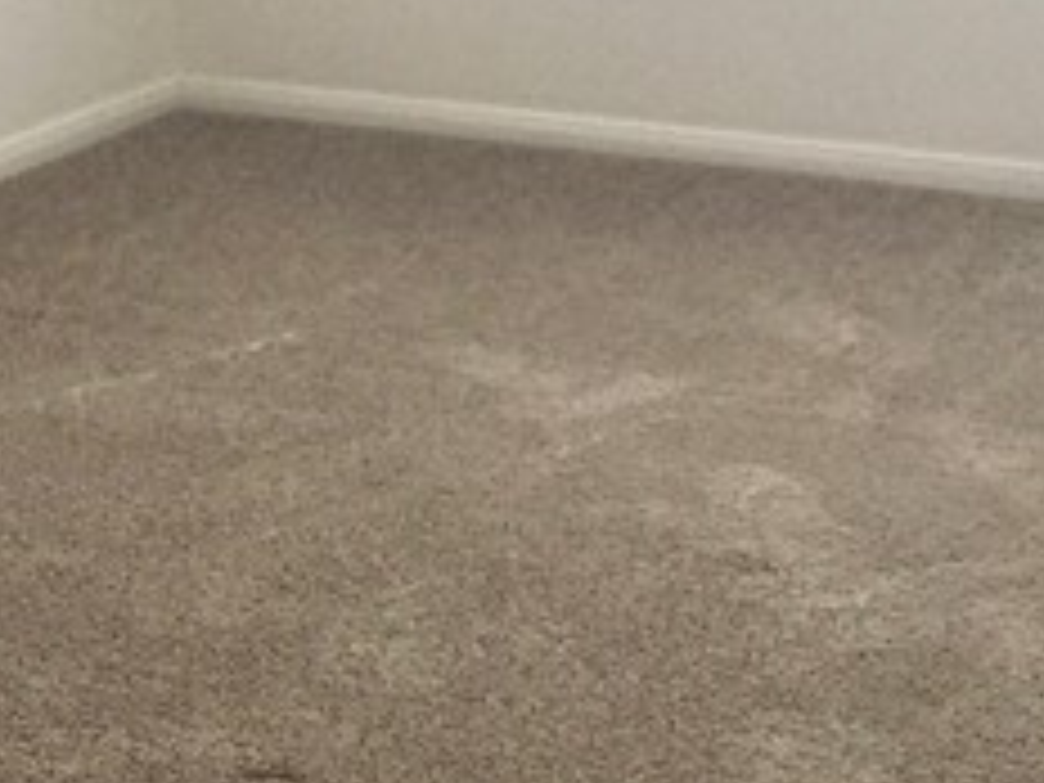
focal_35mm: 128
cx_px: 711
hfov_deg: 15.4
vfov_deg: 11.5
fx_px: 3860
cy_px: 54
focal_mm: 4.15
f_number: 2.2
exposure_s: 1/120
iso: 32
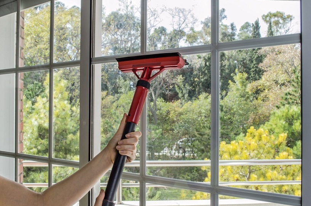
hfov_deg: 45.4
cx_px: 141
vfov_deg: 31.1
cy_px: 104
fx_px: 371
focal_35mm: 43
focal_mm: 26
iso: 100
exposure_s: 1/30
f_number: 9
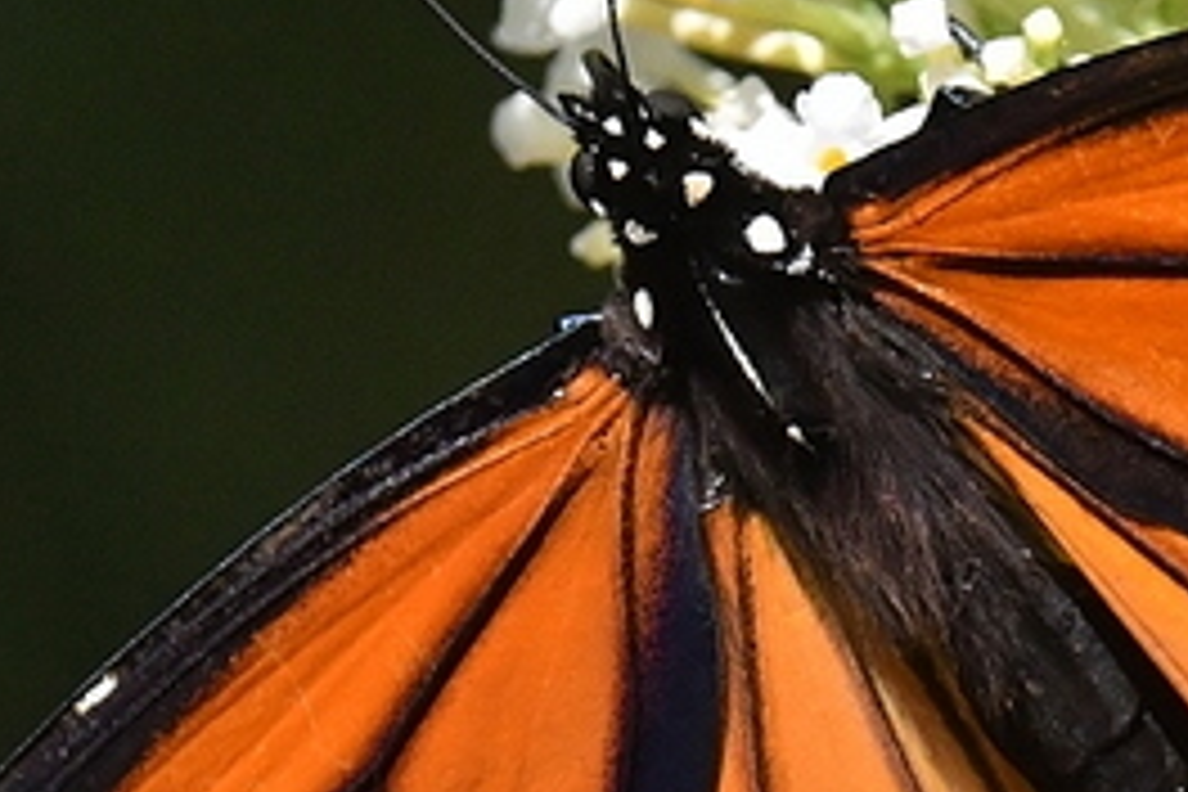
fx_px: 84341
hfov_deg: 0.8
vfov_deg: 0.5
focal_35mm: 2556
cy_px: 585
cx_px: 835
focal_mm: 500
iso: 1250
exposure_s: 1/6400
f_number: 8
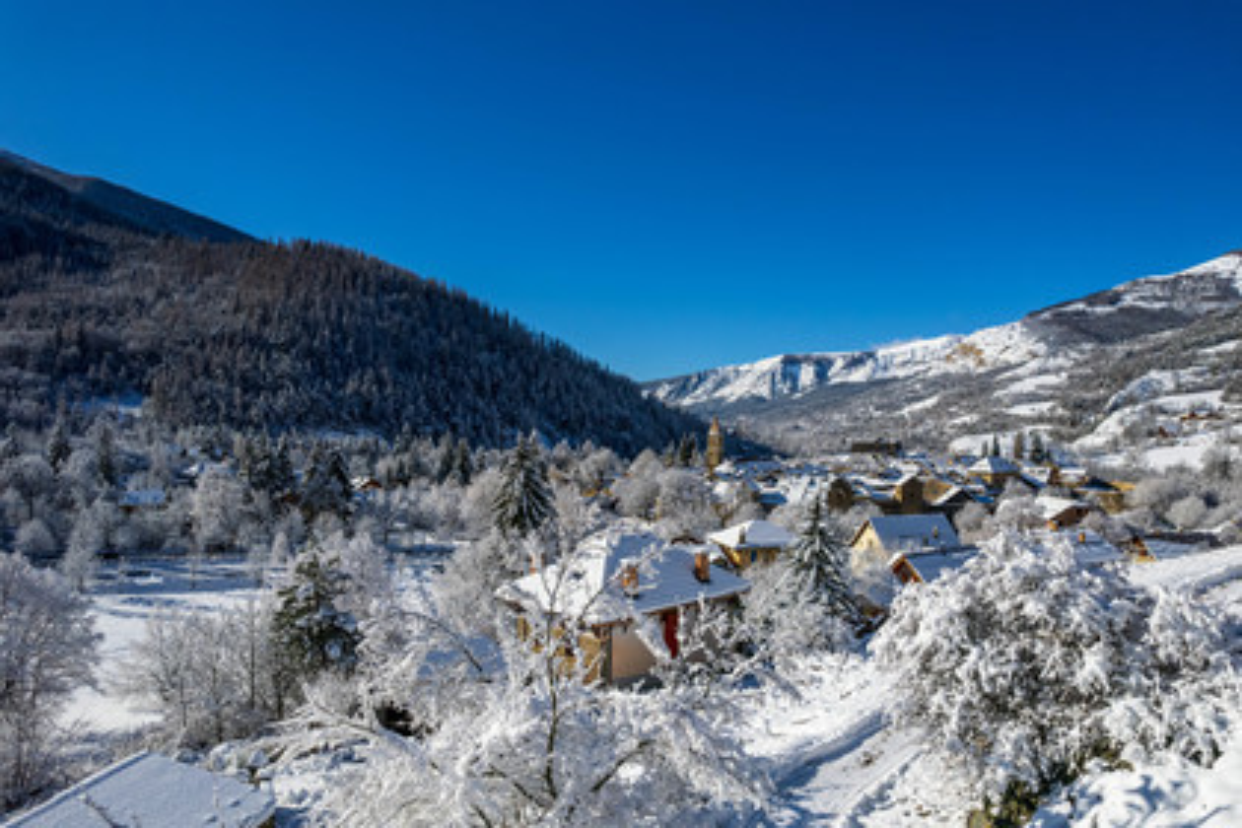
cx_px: 621
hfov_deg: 78.6
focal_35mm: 22
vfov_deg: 57.2
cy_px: 414
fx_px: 759
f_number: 2.8
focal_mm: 8.4
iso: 100
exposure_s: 1/6400
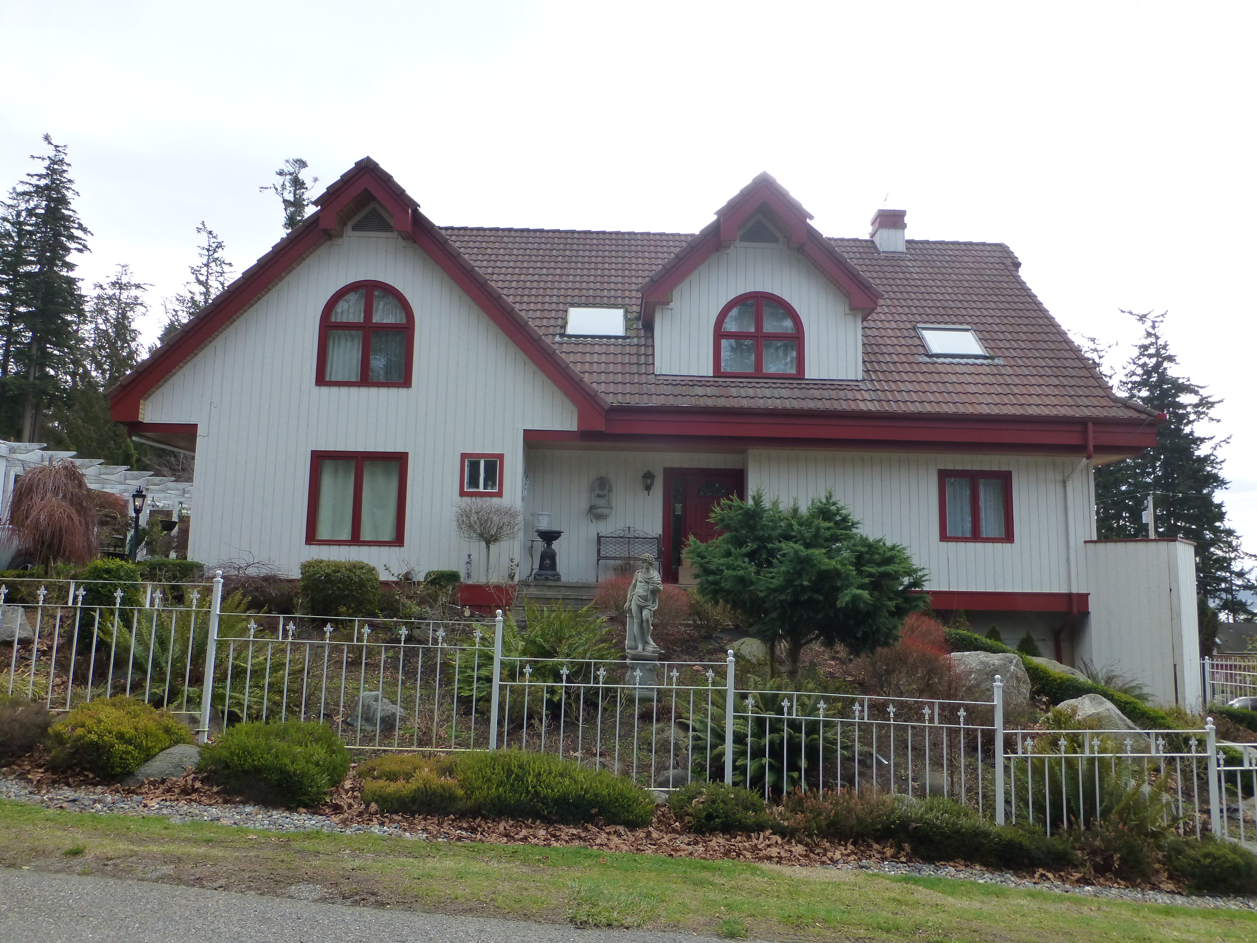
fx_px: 872
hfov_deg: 71.6
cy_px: 472
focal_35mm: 24
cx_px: 628
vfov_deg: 56.8
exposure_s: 1/200
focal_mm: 4.3
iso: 160
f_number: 4
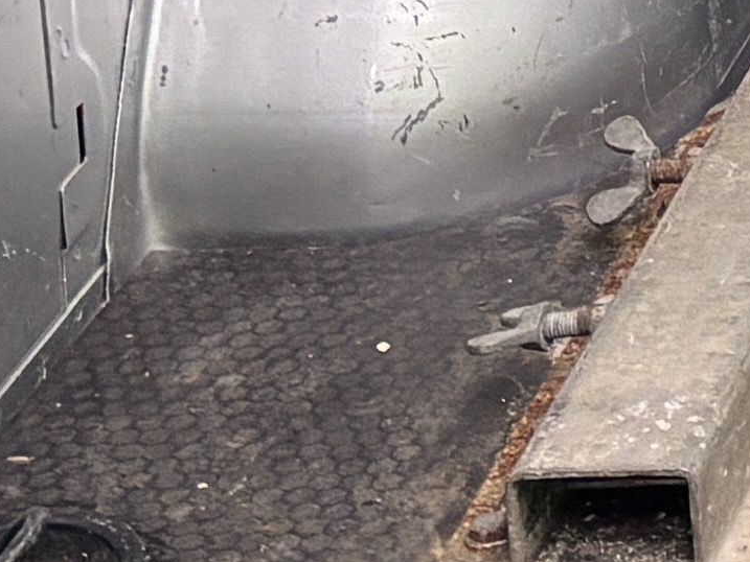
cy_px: -1099
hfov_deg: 8.4
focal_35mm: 207
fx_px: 4486
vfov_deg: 6.6
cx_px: 2028
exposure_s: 1/50
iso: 125
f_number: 1.6
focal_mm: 5.96
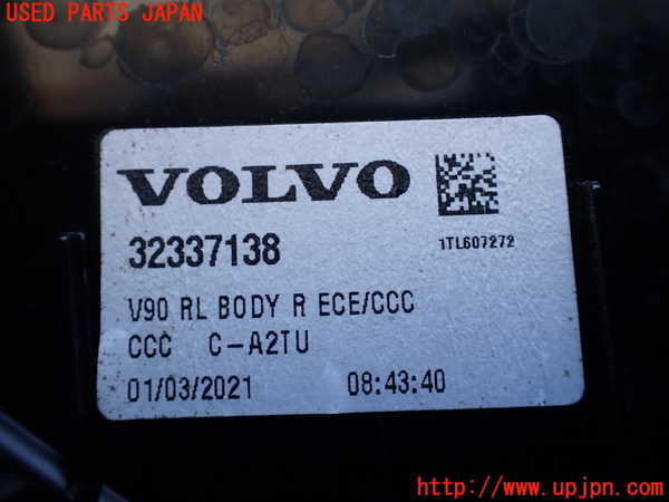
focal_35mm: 30
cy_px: 251
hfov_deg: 60.0
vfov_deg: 46.8
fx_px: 580
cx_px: 334
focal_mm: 5.4
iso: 100
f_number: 2.3
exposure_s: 1/200
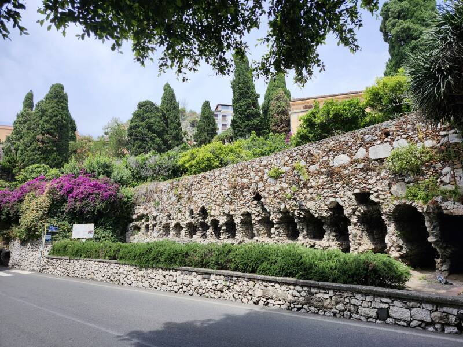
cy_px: 174
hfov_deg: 73.9
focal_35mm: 23
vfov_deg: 58.9
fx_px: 308
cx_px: 232
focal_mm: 5.54
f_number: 1.8
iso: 25
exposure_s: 1/1318
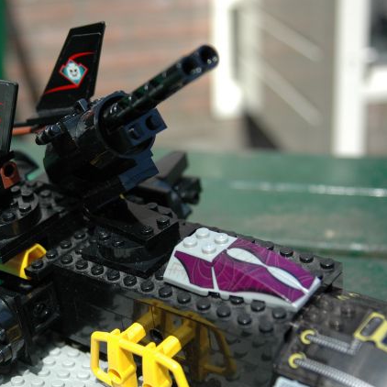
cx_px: 119
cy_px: 194
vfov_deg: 25.5
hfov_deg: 25.3
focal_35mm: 68
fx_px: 856
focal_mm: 35
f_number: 4.5
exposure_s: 1/1600
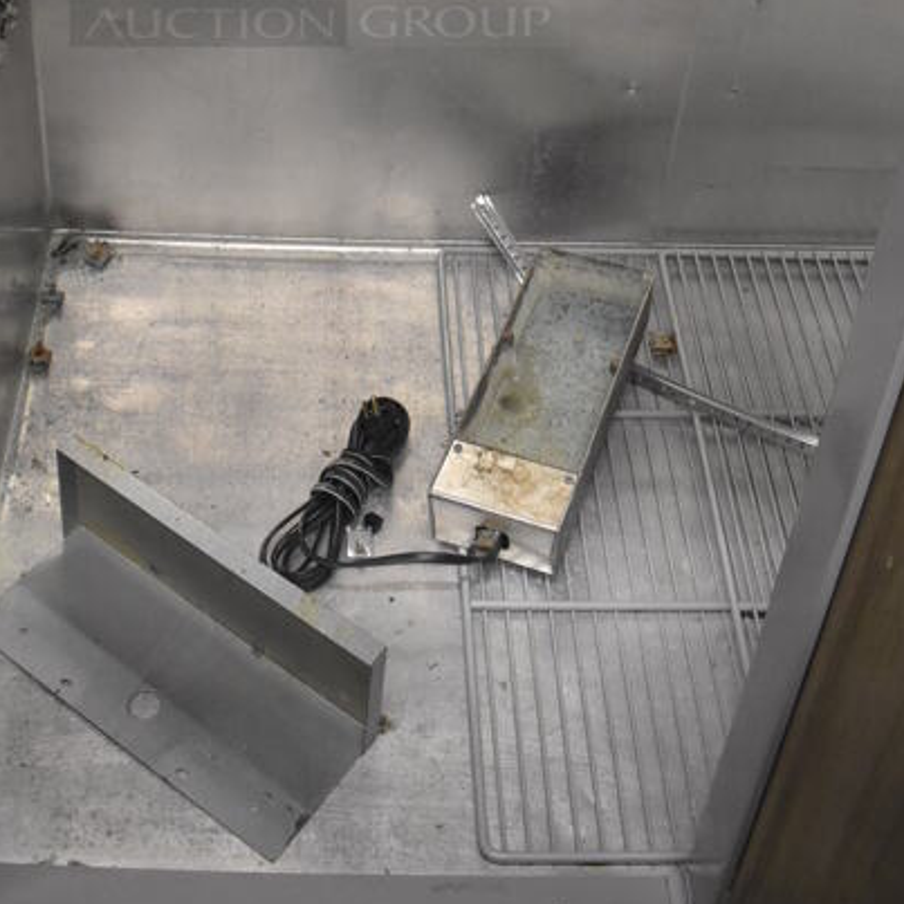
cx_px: 321
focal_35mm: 52
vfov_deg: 29.8
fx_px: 1536
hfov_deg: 32.6
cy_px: -71
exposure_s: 1/125
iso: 2500
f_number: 3.5
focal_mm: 18
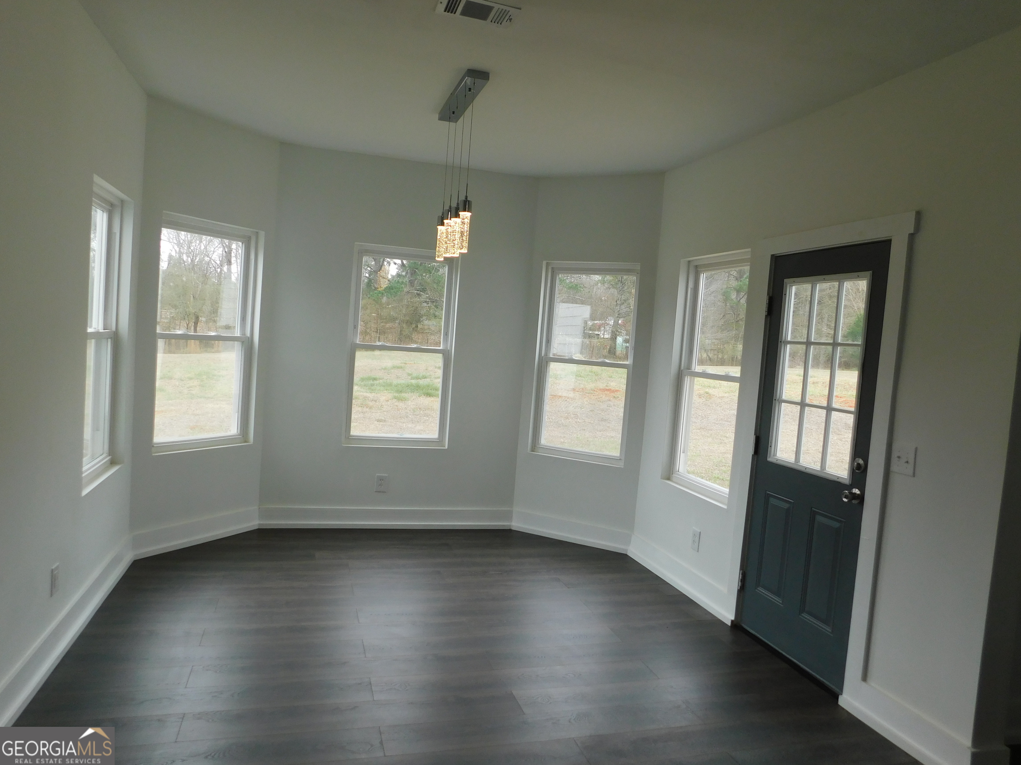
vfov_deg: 56.8
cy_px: 382
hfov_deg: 71.6
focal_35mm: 24
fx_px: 708
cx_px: 510
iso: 125
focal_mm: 4.1
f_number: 3
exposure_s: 1/125
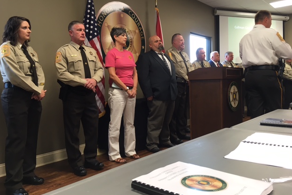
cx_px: 145
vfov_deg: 42.2
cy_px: 86
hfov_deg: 60.3
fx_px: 251
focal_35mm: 31
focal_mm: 4.15
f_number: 2.2
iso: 64
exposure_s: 1/30
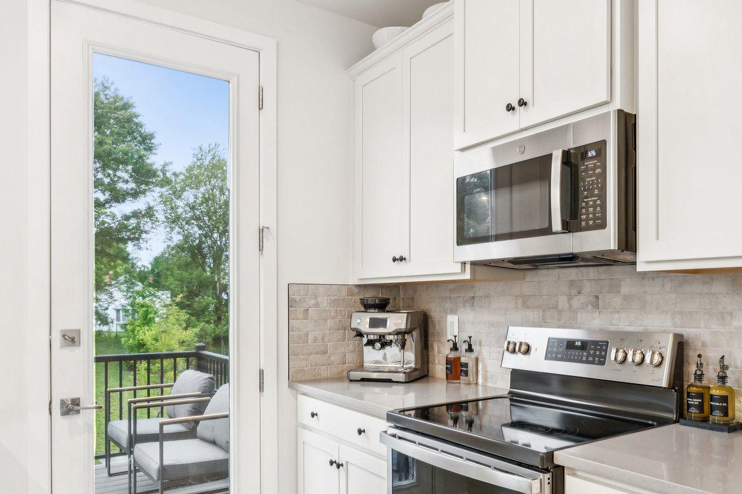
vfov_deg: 44.7
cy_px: 300
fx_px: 598
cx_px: 466
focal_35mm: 29
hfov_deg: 62.7
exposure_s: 1/25
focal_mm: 16
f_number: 7.1
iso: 400
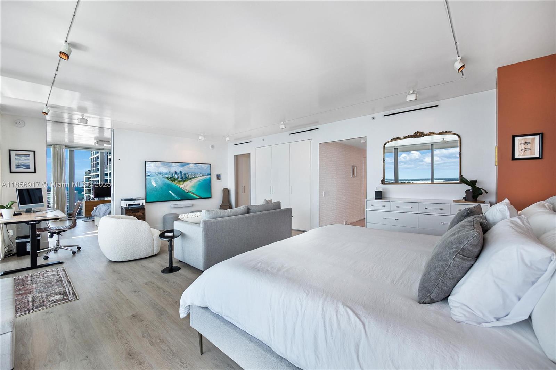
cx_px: 278
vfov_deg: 81.2
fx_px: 216
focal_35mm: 14
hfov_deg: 104.3
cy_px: 185
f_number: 4.5
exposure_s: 1/100
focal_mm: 7
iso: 100
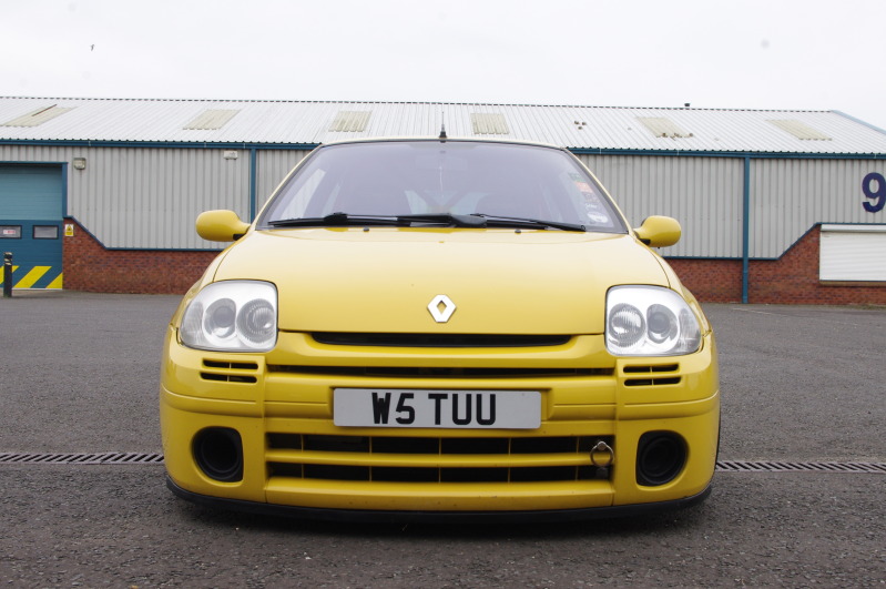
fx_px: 885
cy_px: 294
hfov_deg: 53.2
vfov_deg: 36.8
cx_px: 443
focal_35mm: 36
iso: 400
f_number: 9
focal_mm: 24.4
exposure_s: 1/125
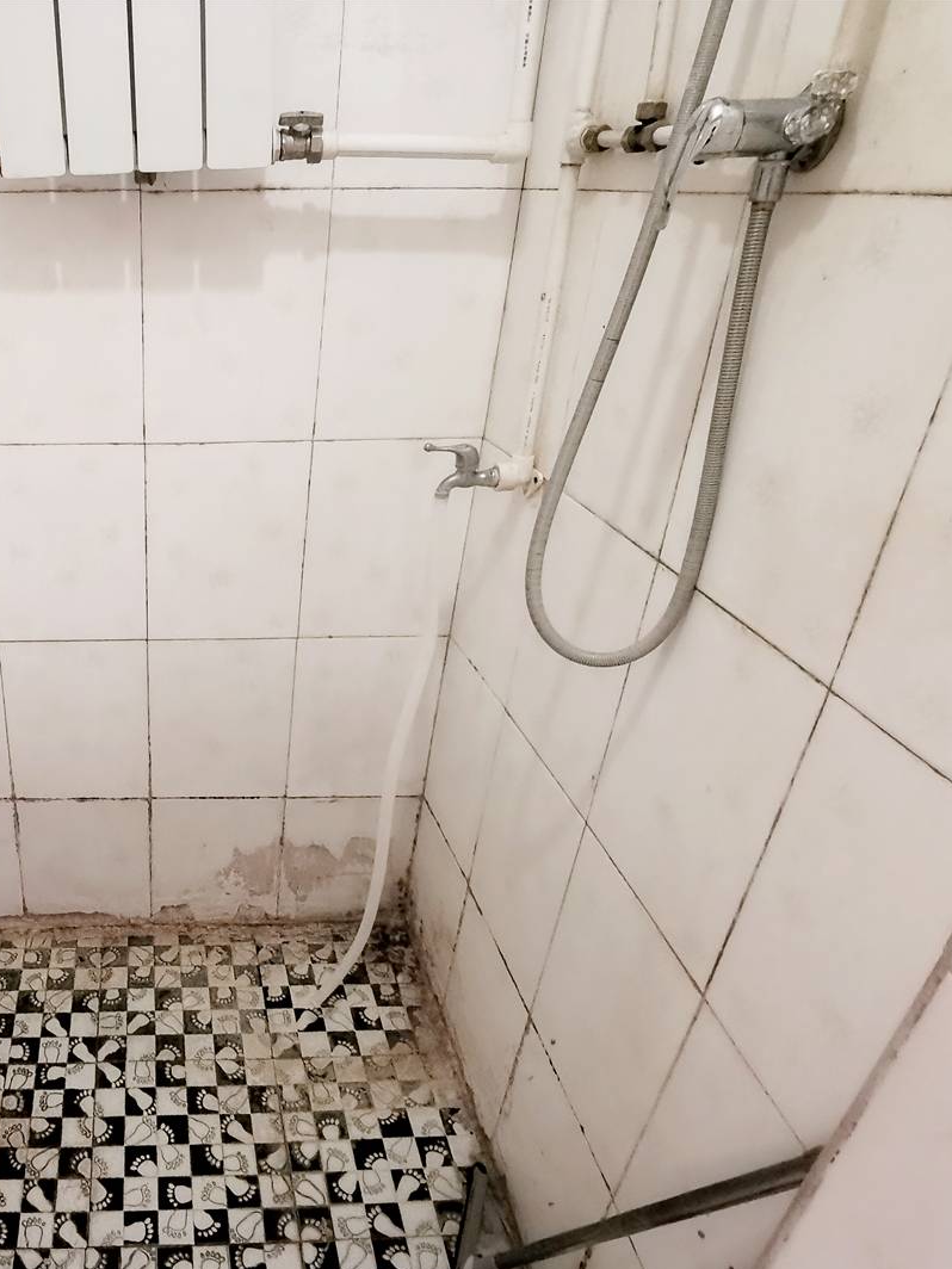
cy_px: 642
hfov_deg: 54.0
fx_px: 843
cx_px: 161
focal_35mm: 23
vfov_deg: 73.9
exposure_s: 1/25
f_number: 2.2
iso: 1000
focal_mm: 2.26
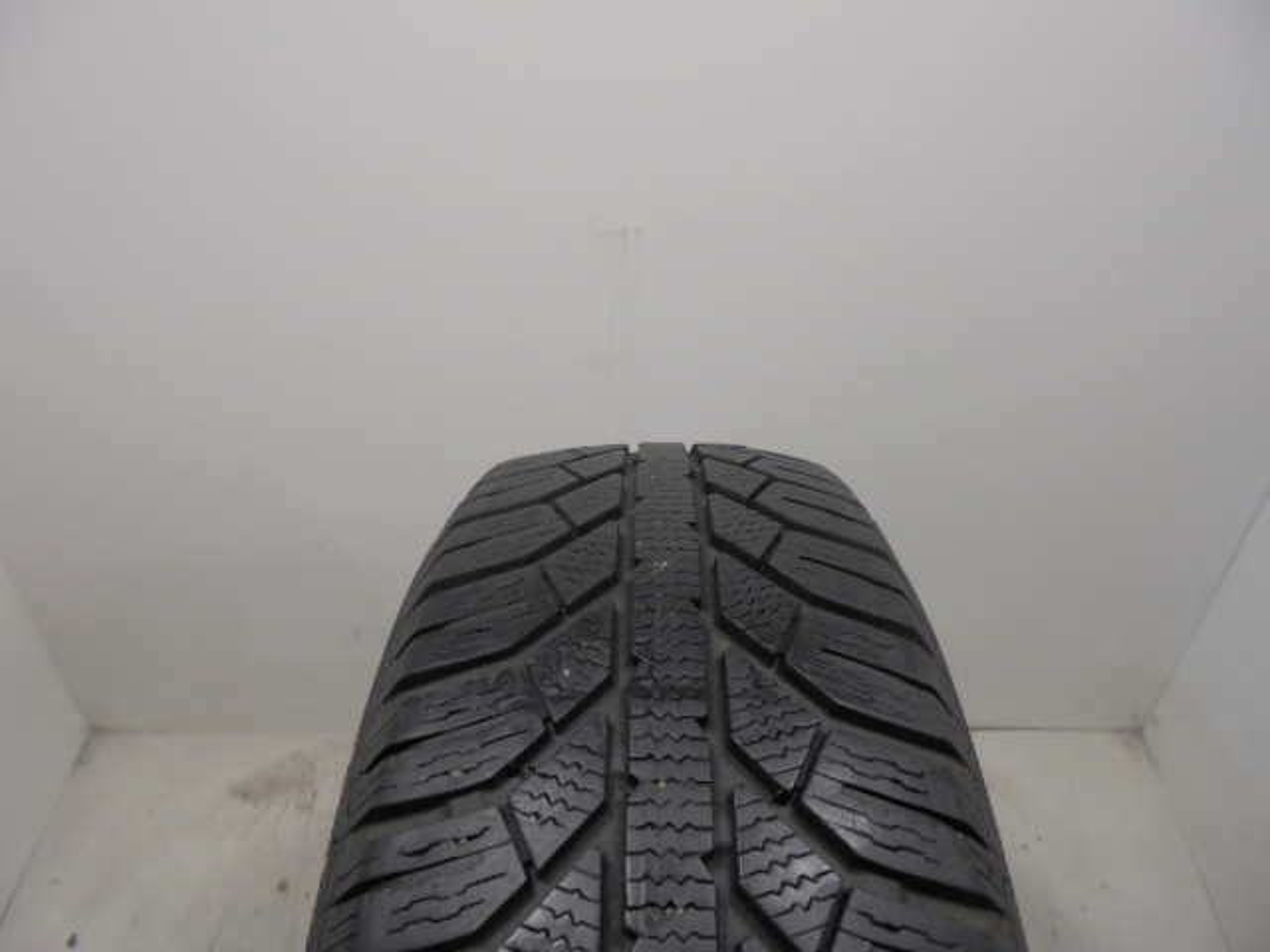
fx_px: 954
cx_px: 635
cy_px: 476
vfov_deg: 53.1
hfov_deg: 67.3
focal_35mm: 26
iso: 100
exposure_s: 1/30
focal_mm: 4.6
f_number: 3.5
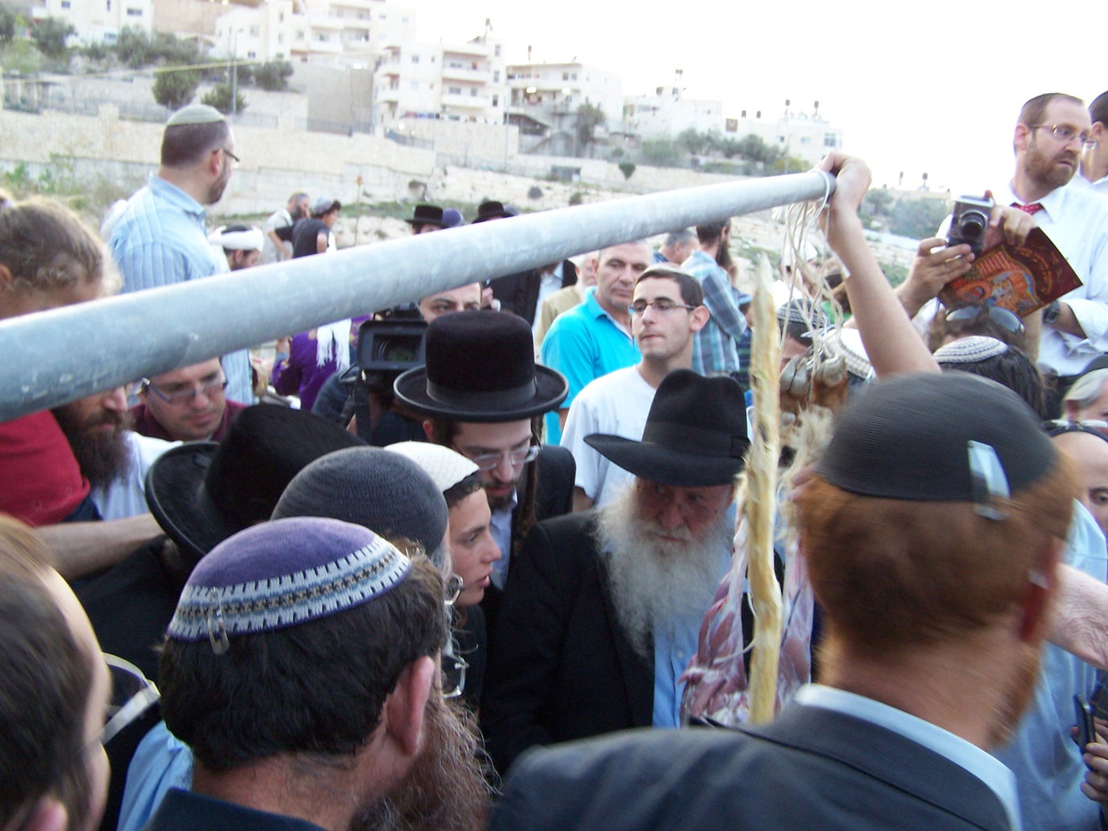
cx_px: 554
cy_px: 416
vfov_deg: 37.7
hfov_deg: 49.0
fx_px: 1216
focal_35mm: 38
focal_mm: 6.3
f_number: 2.8
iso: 140
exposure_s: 1/20
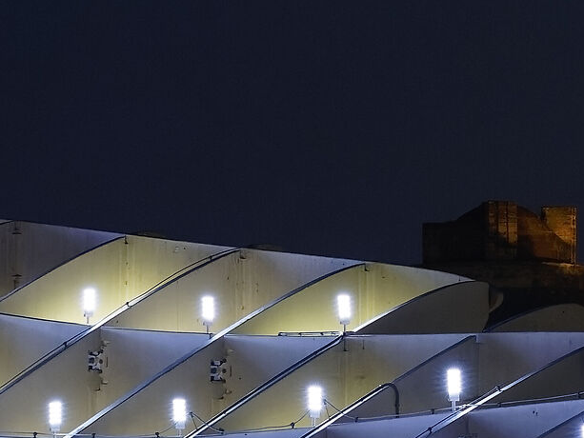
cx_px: 922
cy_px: 311
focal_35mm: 320
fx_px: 5400
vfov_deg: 4.6
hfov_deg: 6.1
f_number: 4
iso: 8000
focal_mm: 85
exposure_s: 1/100
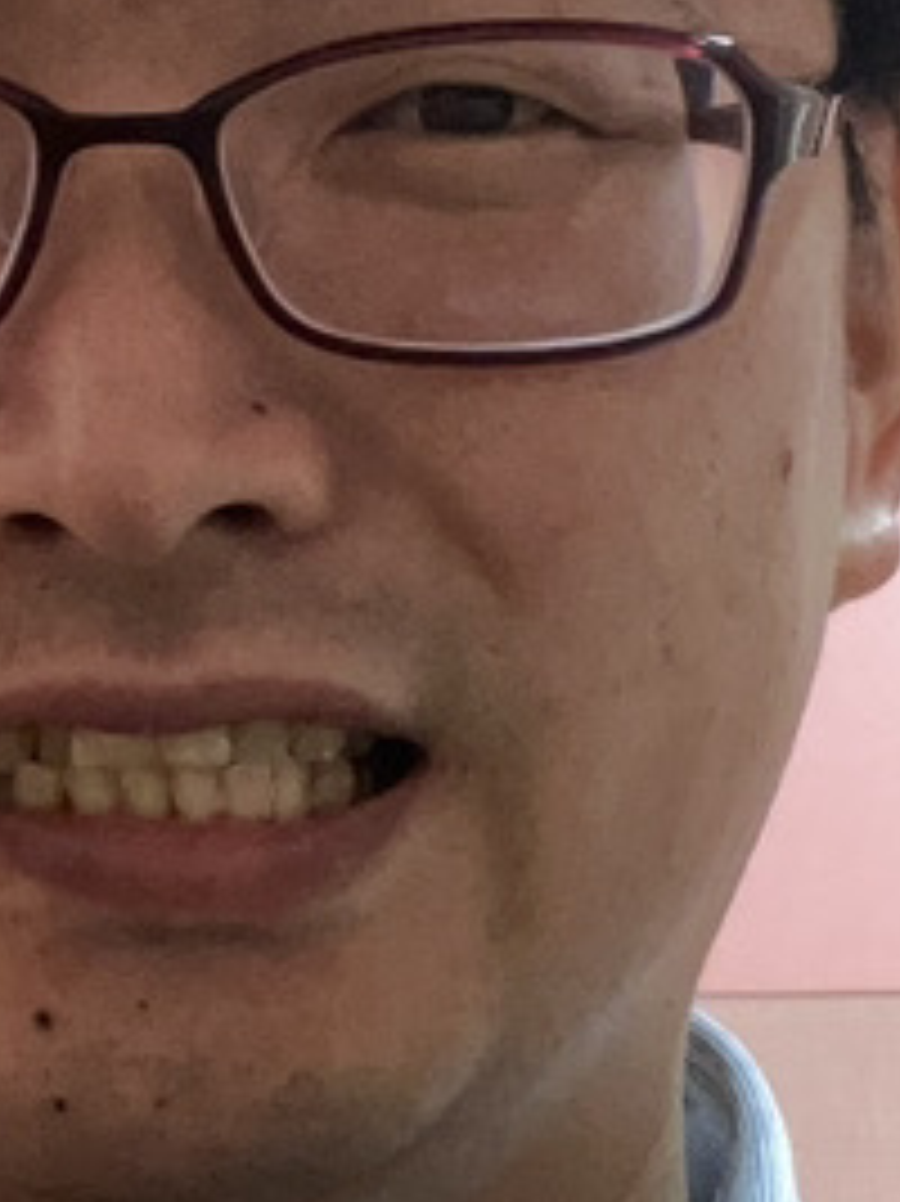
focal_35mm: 144
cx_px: 518
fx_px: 4996
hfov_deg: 10.3
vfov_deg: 13.6
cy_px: 995
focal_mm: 2.87
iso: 200
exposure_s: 1/60
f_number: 2.2
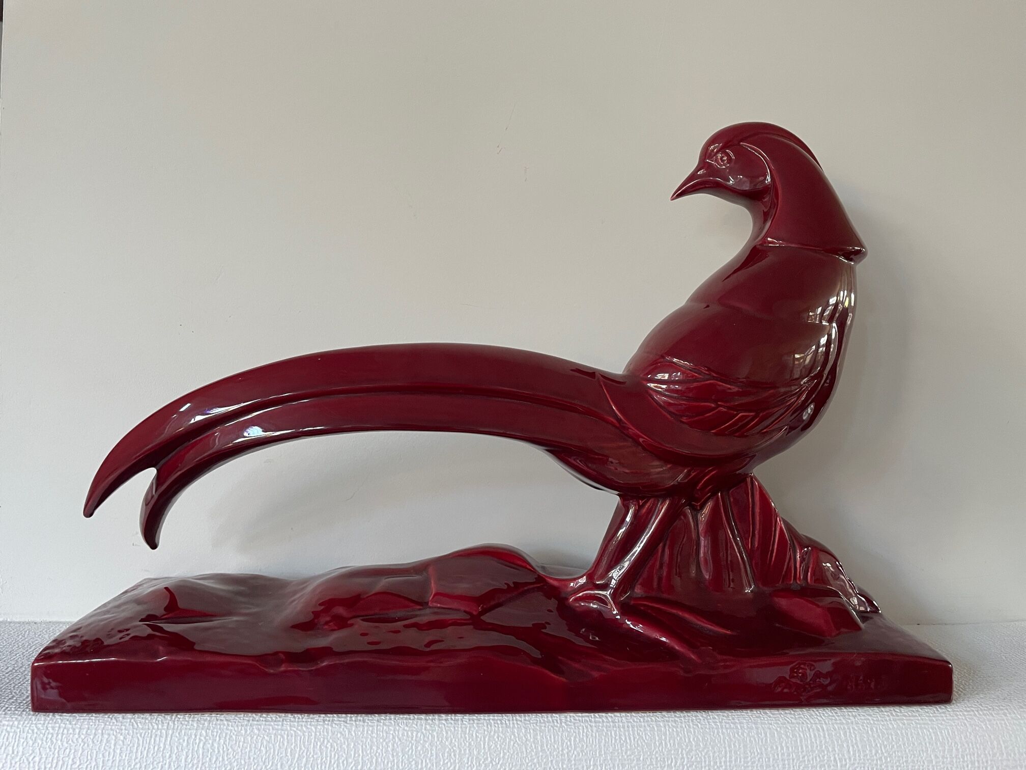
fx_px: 771
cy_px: 385
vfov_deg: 53.1
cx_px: 513
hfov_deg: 67.3
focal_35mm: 26
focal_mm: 4.2
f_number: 1.6
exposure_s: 1/60
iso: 200
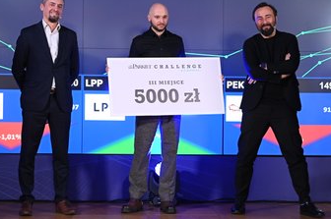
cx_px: 159
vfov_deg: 16.8
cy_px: 107
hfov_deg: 25.1
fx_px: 744
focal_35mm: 81
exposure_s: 1/125
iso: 2500
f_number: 4
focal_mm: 66
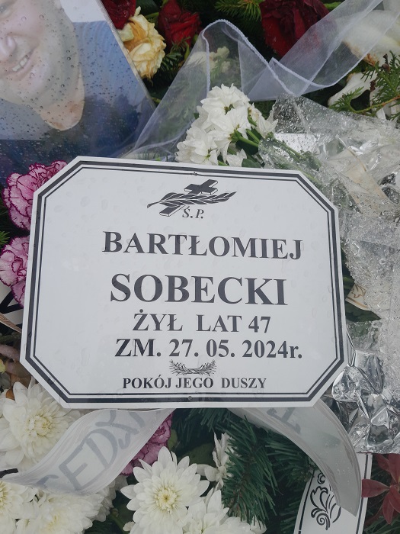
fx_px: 416
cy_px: 267
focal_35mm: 27
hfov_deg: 51.4
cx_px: 200
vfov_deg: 65.3
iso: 20
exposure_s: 1/144
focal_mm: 4
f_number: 1.8
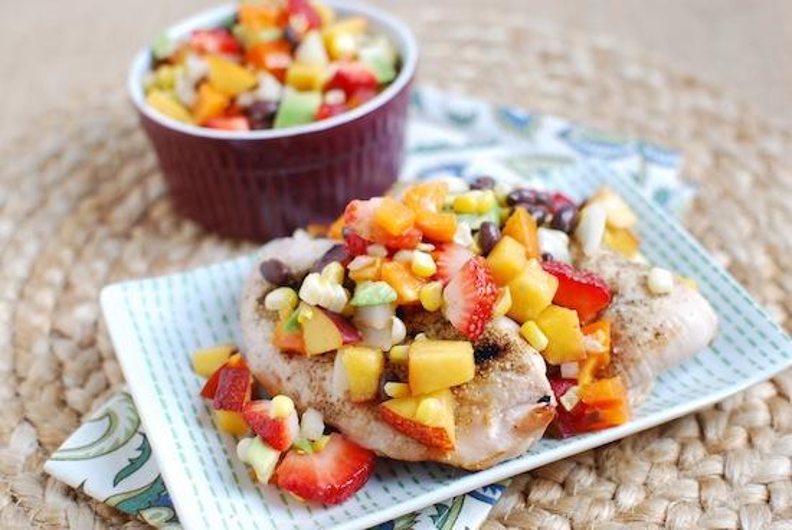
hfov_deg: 37.8
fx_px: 1156
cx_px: 396
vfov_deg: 25.8
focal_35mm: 52
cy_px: 265
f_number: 3.5
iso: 200
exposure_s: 1/125
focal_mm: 35
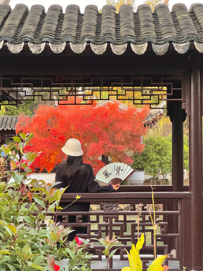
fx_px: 602
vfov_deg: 25.3
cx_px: 102
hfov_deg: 19.1
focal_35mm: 77
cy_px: 136
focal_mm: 9
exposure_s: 1/40
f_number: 2.8
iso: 1250
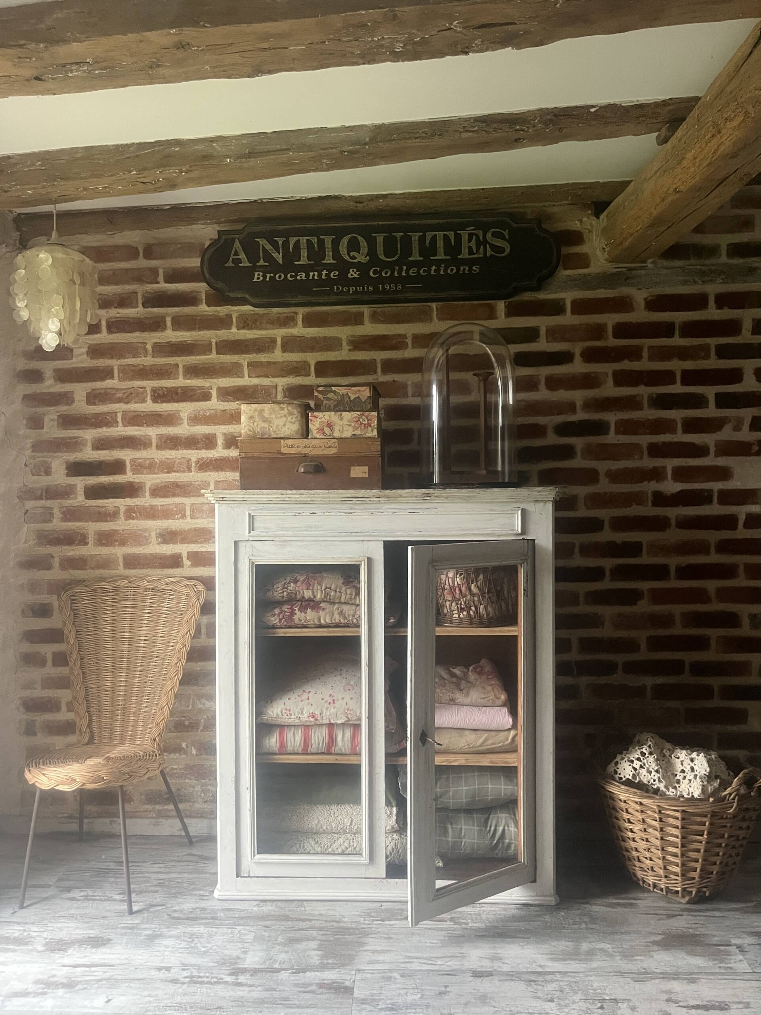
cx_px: 380
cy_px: 508
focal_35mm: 26
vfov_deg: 67.3
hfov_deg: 53.1
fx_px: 762
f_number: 1.6
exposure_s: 1/60
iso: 500
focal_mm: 5.1
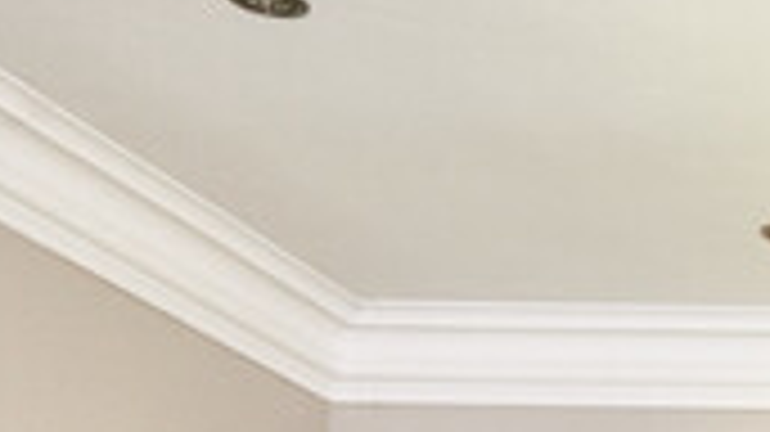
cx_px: 1680
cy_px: 1188
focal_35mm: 118
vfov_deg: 8.8
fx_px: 2408
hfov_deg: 14.2
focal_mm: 24
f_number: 9
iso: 640
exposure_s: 1/40
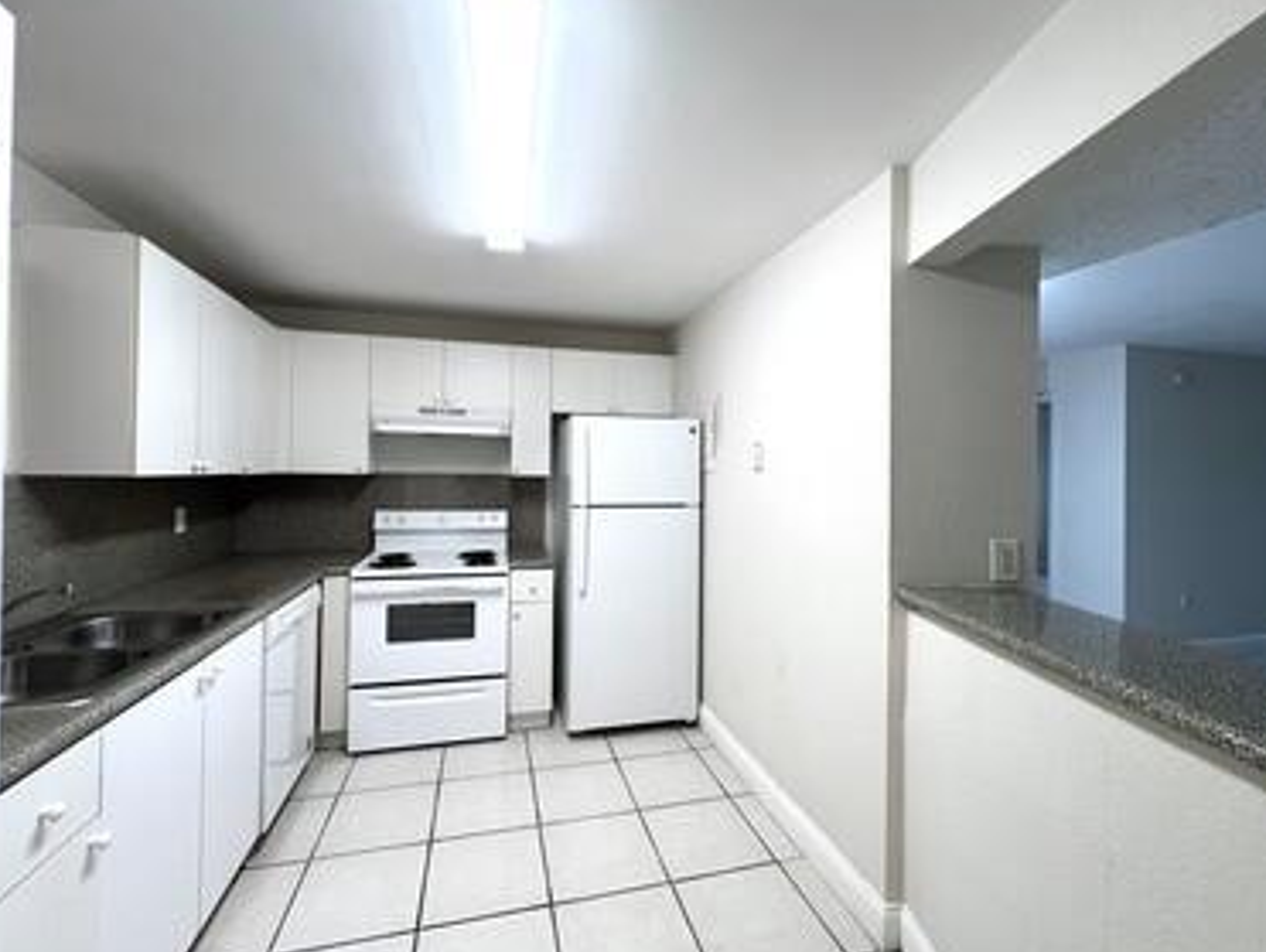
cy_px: 467
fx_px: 513
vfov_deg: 85.8
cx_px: 635
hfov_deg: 102.0
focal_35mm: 14
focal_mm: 1.57
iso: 125
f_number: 1.8
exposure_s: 1/120
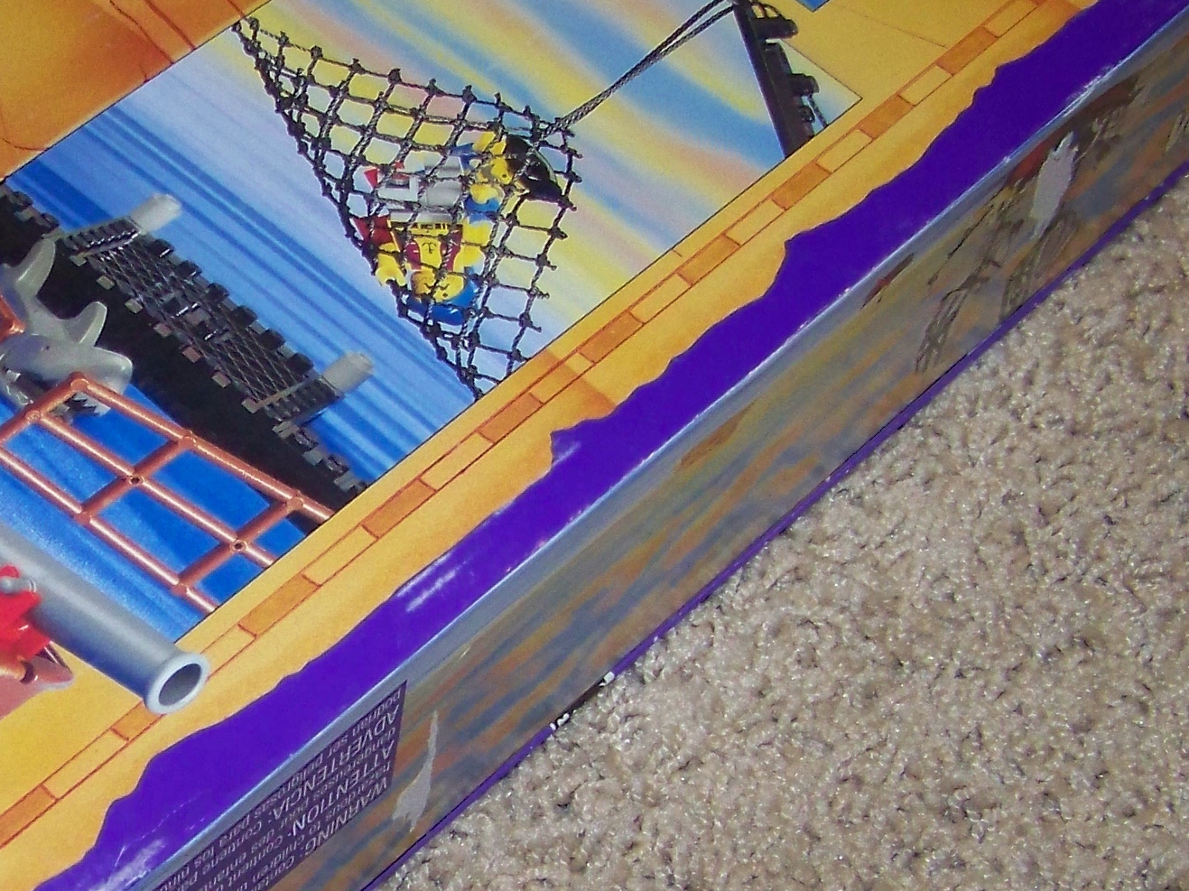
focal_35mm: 84
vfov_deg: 17.4
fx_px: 2884
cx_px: 36
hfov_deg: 22.5
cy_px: 715
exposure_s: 1/30
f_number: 2.8
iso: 200
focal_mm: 5.85
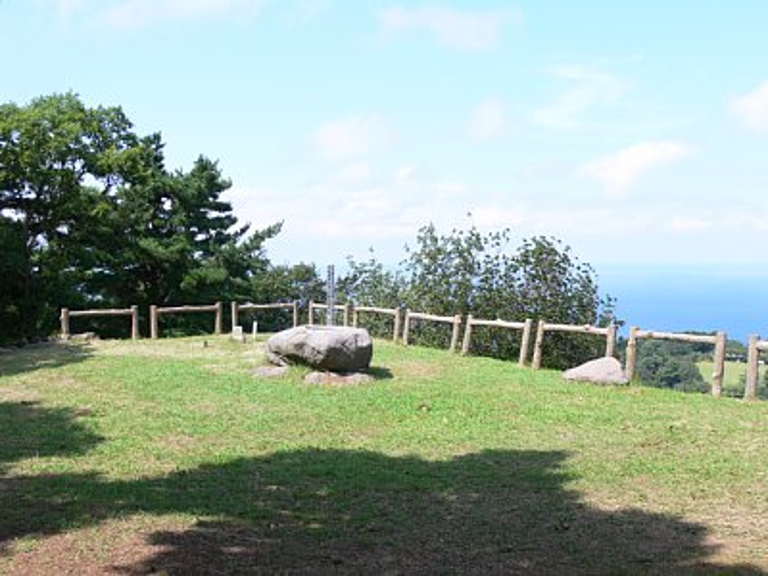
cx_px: 384
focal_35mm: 35
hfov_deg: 52.6
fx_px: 777
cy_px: 288
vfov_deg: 40.7
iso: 80
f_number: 5.6
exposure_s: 1/160
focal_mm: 7.4
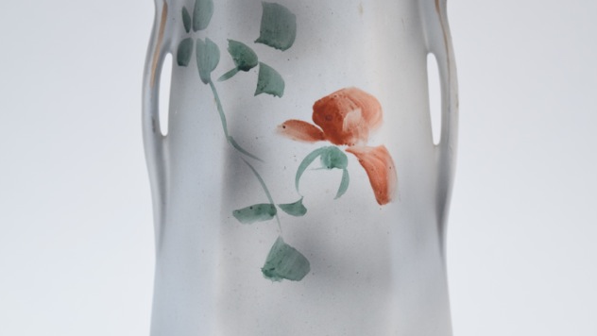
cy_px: 149
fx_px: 1386
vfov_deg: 13.8
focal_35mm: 88
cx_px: 296
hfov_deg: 24.3
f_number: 5.6
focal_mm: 55
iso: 800
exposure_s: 1/125
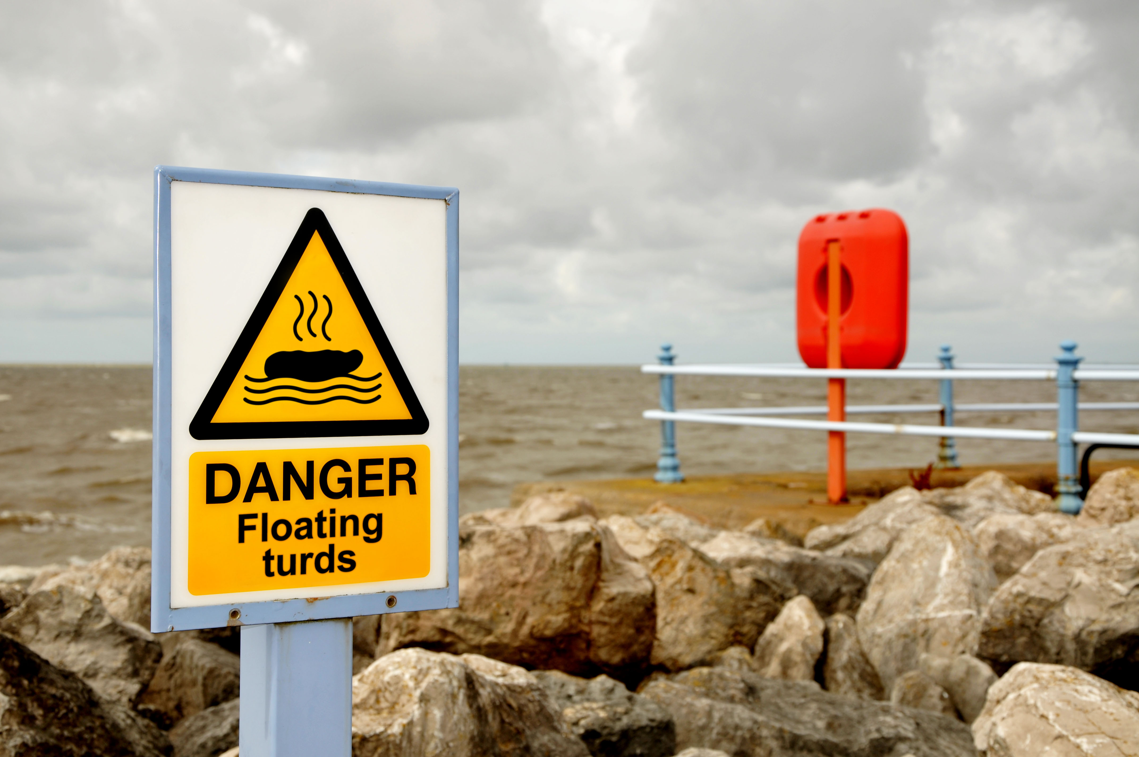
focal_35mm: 60
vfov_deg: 22.6
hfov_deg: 33.4
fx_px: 1896
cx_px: 570
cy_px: 378
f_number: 8
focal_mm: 40
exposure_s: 1/250
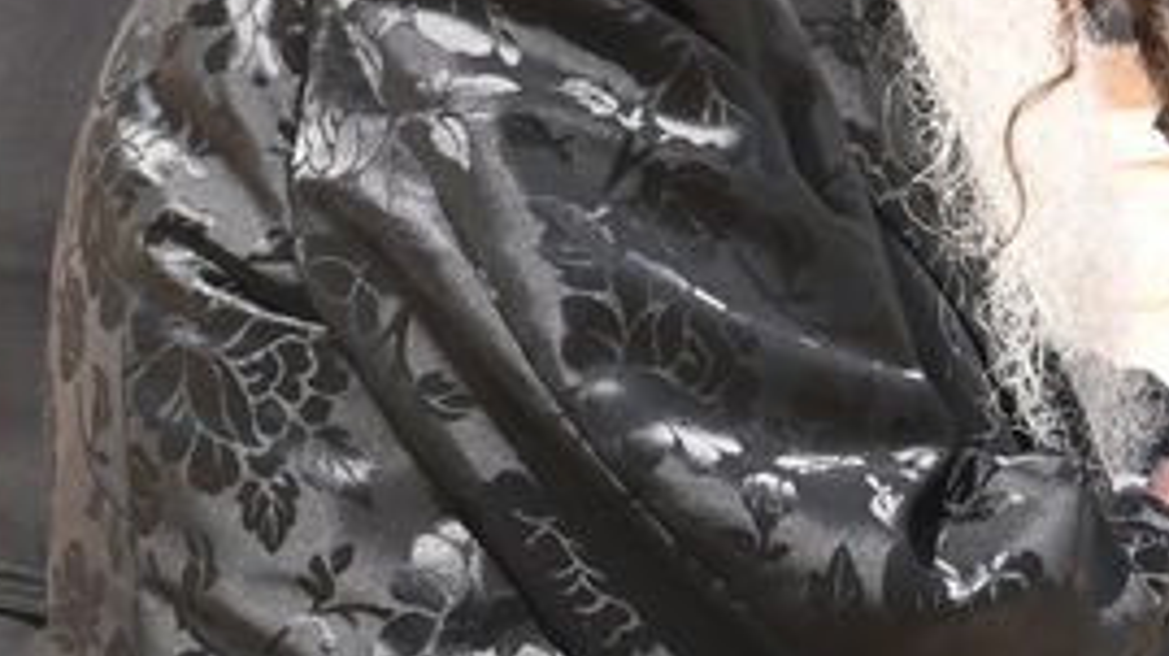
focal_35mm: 381
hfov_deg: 5.6
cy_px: 217
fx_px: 11804
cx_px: 1304
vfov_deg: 3.2
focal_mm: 70
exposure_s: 1/320
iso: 1250
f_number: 22
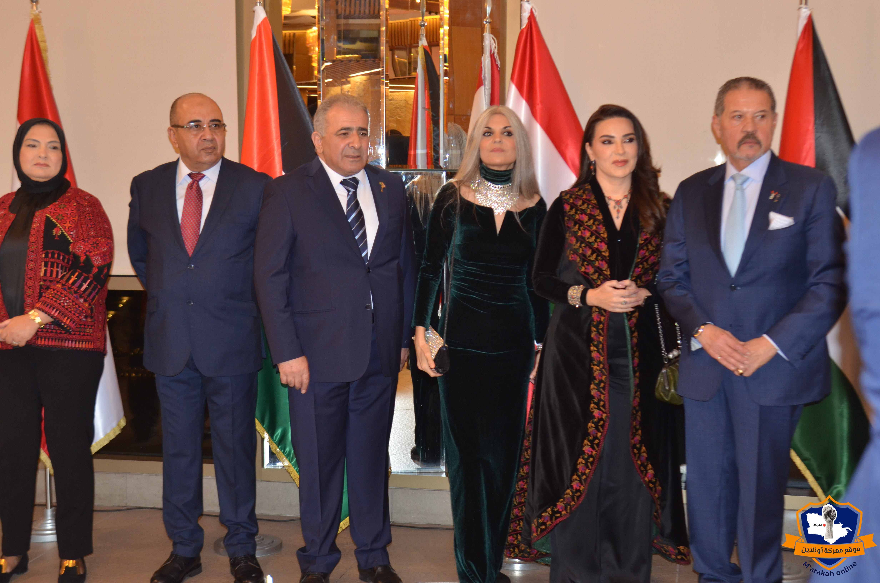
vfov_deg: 23.7
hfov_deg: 35.1
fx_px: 1390
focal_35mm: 57
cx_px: 440
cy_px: 292
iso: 800
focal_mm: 38
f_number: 4
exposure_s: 1/60
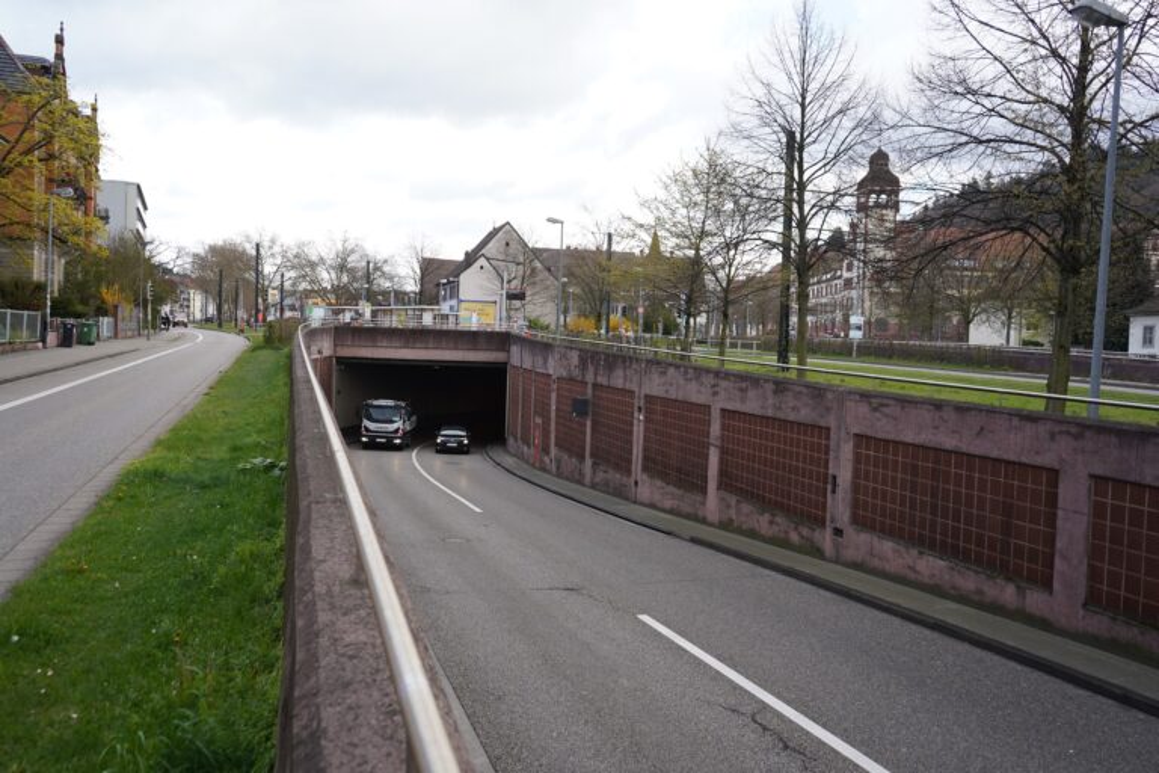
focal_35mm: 29
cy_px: 386
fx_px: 934
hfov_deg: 63.7
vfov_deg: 45.0
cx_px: 580
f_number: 4.5
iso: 100
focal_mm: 29
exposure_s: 1/125
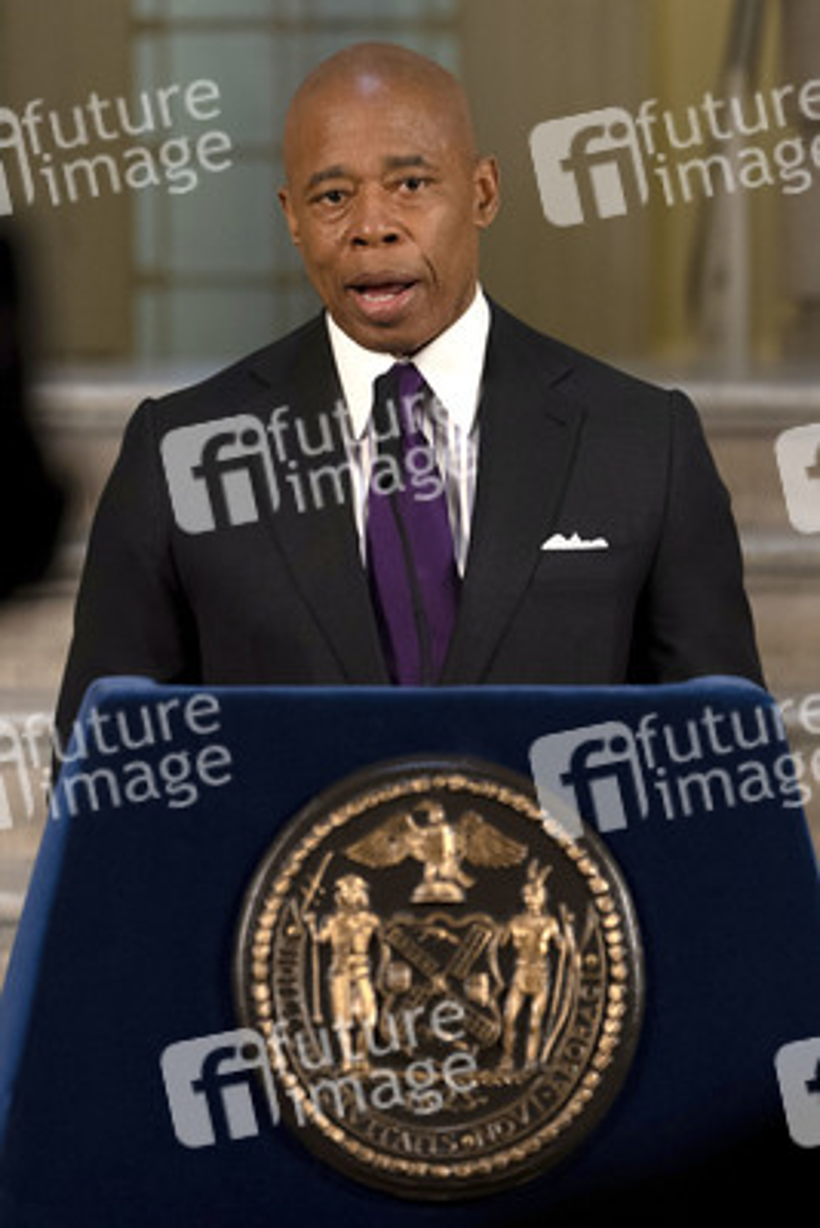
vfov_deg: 9.4
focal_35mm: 218
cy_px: 614
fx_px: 7441
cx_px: 410
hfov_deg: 6.3
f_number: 5.6
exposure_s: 1/400
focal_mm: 218
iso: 4000
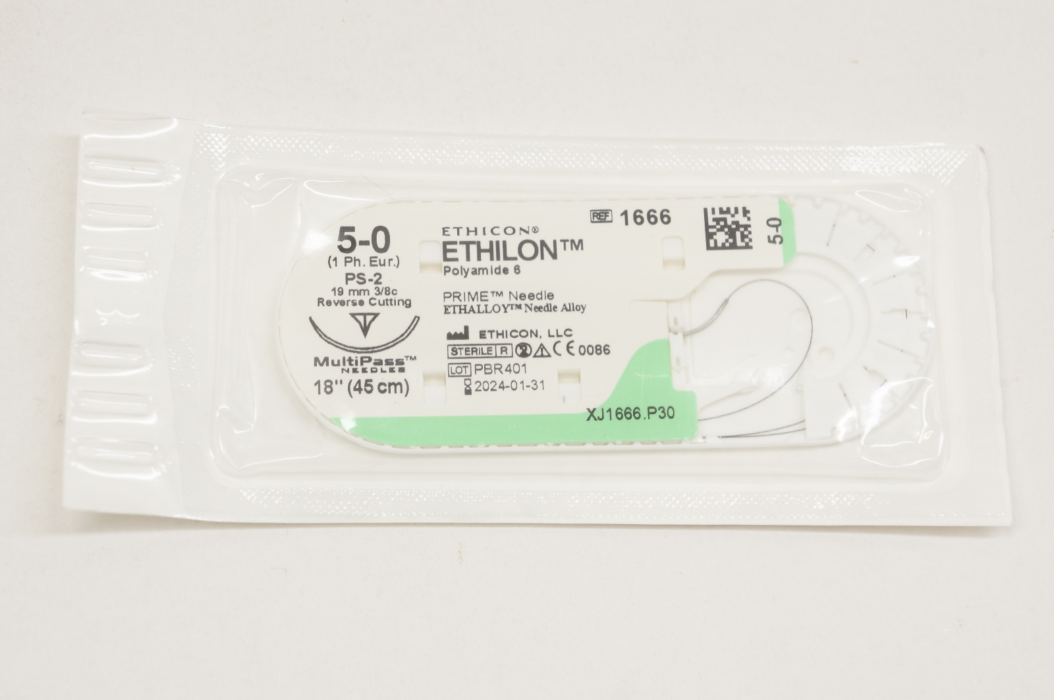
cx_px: 527
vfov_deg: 16.5
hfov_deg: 24.6
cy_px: 350
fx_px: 2413
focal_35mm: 82
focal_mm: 55
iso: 400
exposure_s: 1/60
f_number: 7.1
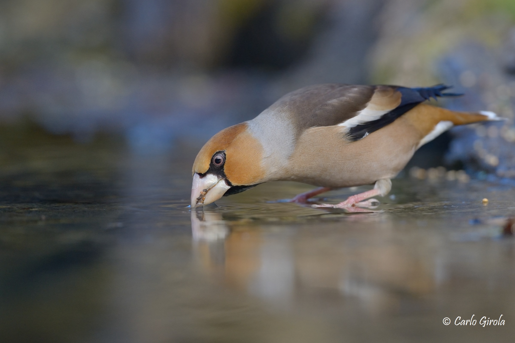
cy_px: 172
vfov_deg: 2.3
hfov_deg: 3.4
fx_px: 8583
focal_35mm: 600
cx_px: 258
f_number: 5.6
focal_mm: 600
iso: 3200
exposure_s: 1/400
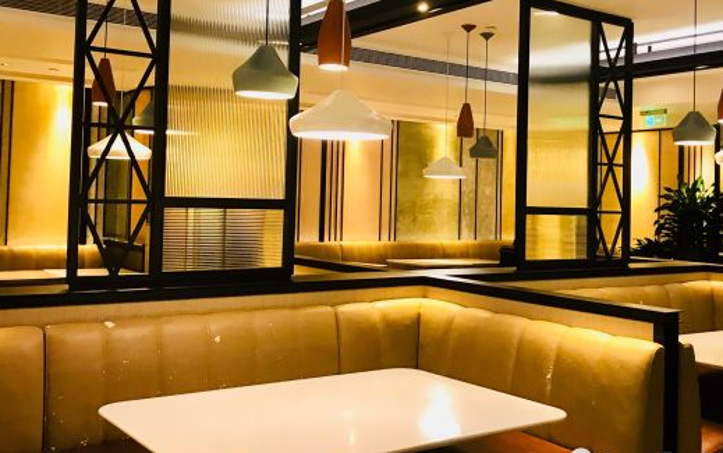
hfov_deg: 49.1
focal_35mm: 40
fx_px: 789
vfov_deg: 32.0
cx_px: 418
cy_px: 187
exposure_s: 1/17
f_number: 1.8
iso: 80
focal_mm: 3.99
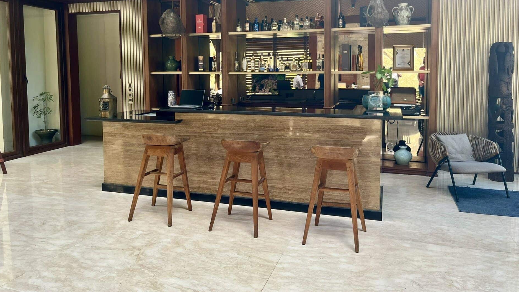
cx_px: 255
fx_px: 399
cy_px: 93
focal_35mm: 29
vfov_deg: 39.6
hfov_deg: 66.1
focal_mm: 5.1
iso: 80
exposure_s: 1/121
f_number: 1.6
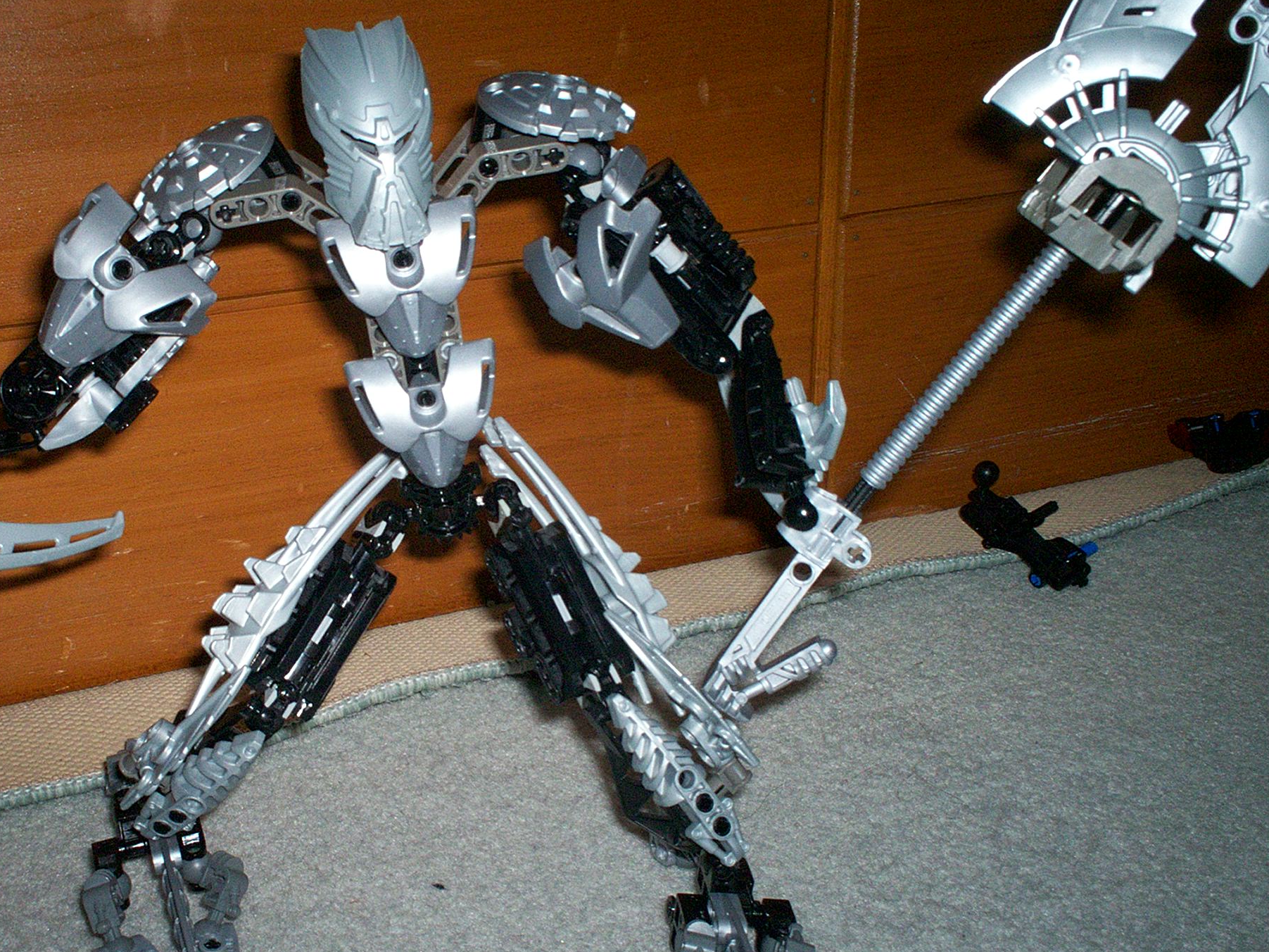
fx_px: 1686
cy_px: 494
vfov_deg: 31.5
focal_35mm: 46
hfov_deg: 41.1
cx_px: 510
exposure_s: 1/60
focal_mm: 6
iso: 140
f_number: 4.5
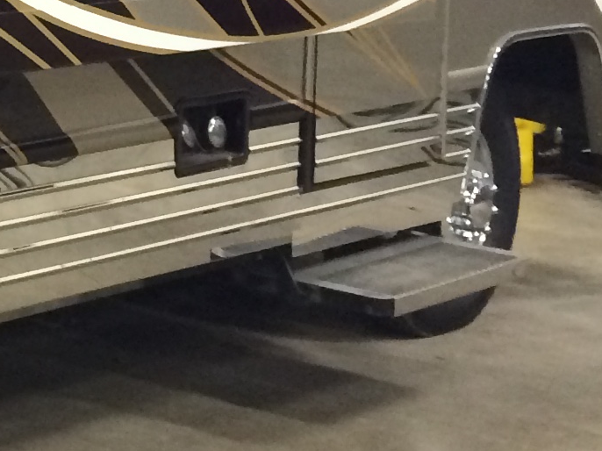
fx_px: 2399
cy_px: -352
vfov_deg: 10.2
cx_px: -614
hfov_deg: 12.5
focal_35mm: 138
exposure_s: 1/30
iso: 160
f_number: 2.2
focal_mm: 4.15
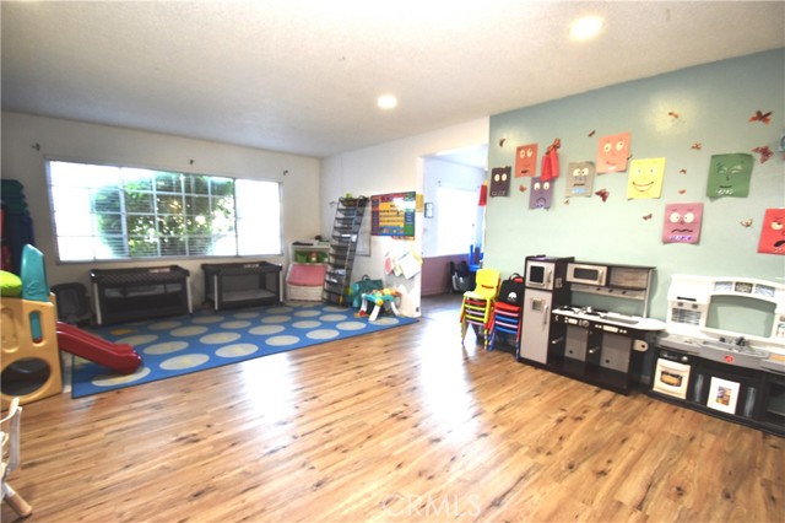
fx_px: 327
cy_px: 262
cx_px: 392
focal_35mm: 15
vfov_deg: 77.3
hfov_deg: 100.4
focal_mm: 10
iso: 1000
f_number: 3.5
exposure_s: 1/60
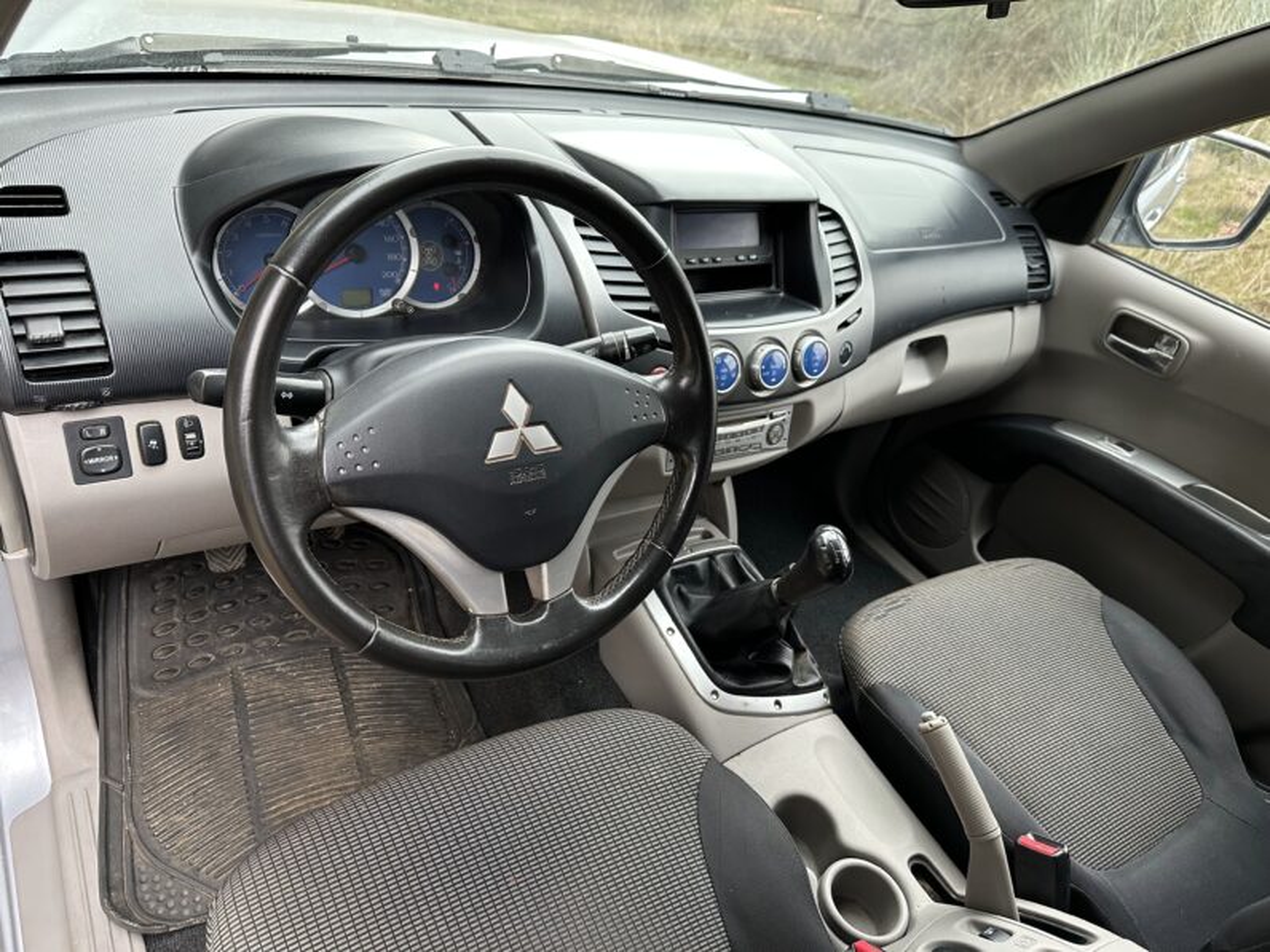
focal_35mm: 24
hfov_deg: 71.6
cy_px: 476
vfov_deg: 56.8
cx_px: 635
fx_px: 881
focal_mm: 6.86
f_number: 1.78
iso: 250
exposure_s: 1/105
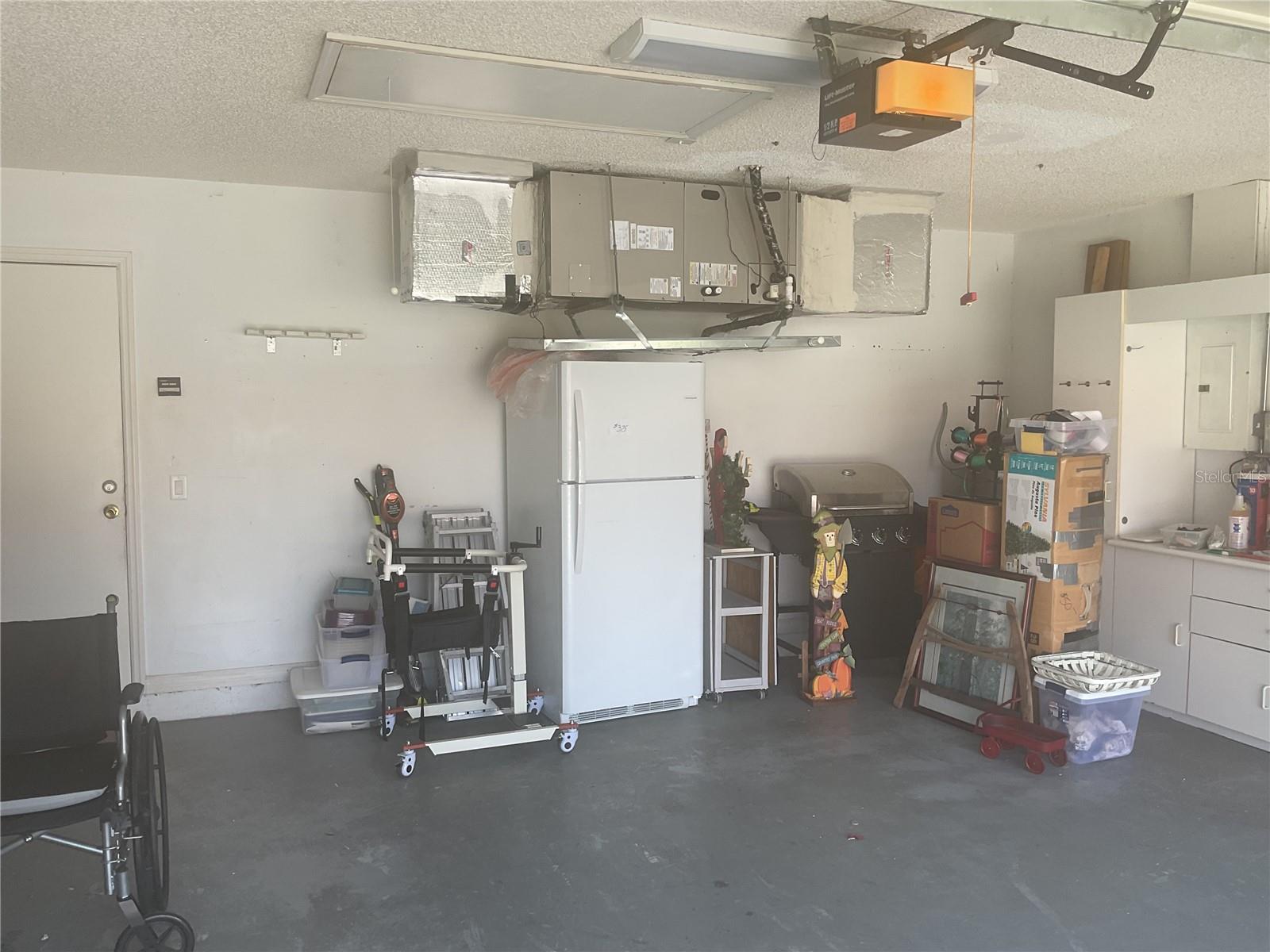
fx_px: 1064
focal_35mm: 29
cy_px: 476
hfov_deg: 61.7
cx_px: 635
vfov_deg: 48.2
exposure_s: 1/120
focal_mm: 3
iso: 25
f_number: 1.8
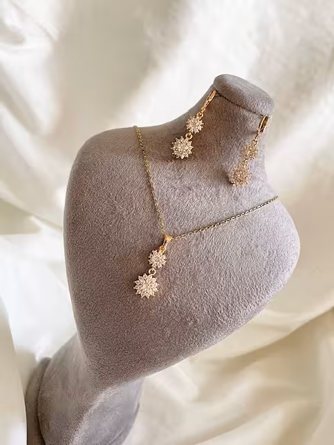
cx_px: 167
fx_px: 334
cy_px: 222
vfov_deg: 67.3
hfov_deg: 53.1
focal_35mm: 26
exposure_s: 1/117
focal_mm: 4.2
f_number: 1.6
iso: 125
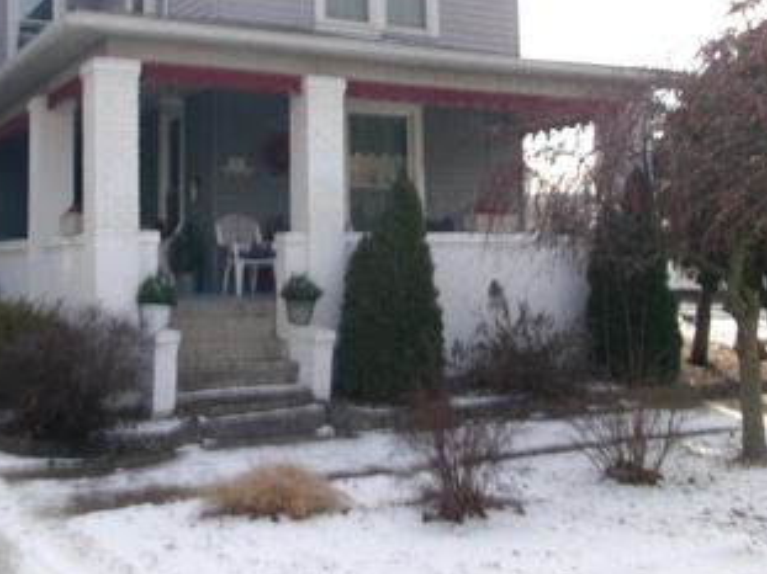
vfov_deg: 31.8
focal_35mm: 45
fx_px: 997
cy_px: 181
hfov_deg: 41.9
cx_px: 301
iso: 100
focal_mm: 5.1
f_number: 10.8
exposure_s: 1/50
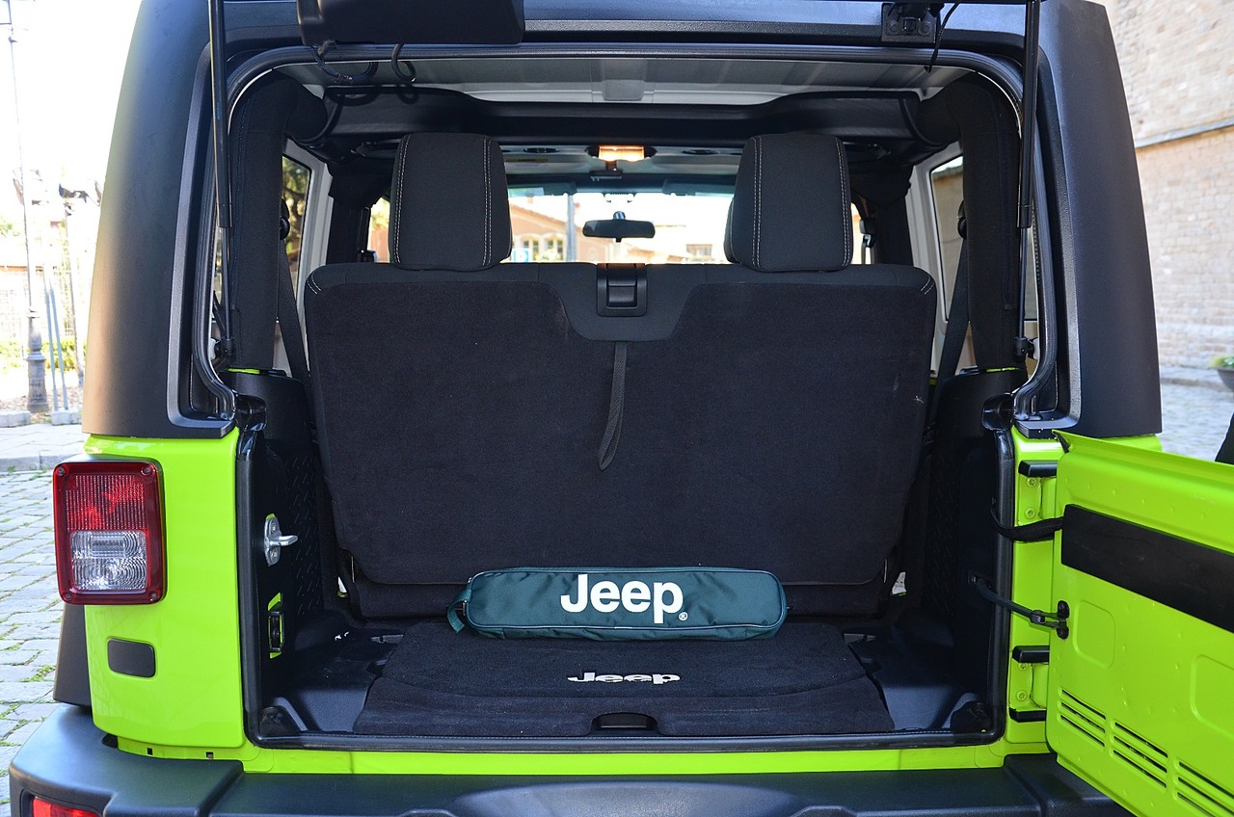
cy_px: 408
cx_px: 617
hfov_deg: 59.6
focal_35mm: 32
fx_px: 1078
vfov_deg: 41.5
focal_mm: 21
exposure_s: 1/100
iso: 400
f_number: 3.8
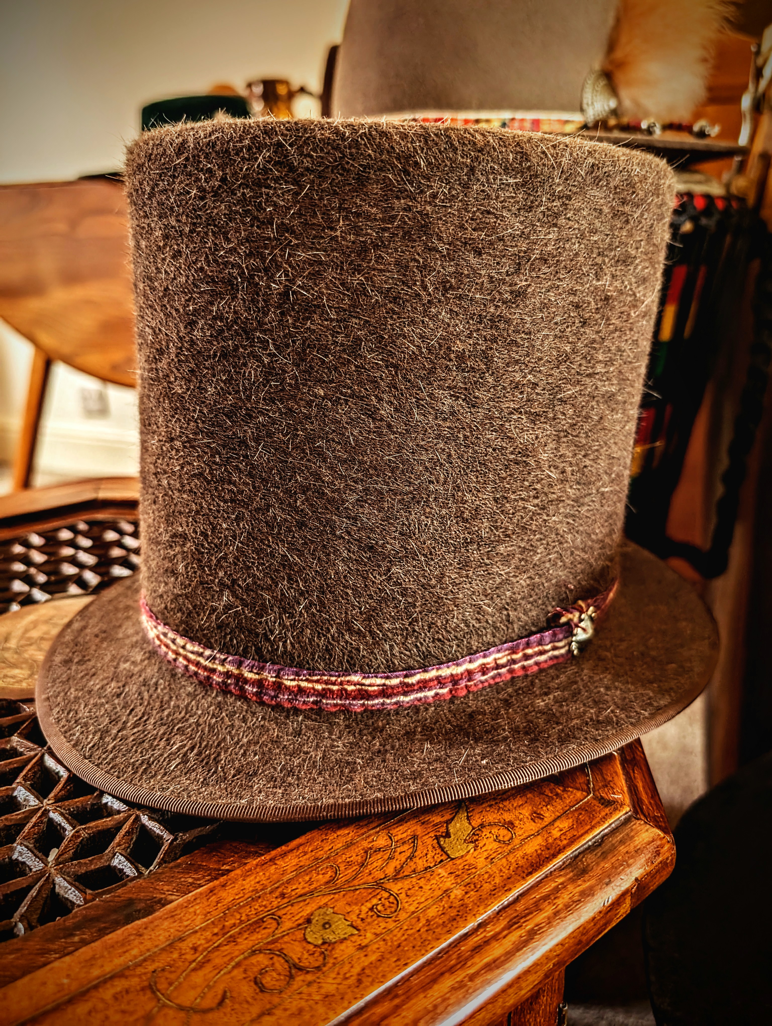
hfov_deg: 56.9
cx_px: 386
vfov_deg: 71.5
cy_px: 513
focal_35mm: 24
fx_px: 712
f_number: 1.68
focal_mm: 6.9
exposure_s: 1/45.1
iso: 260
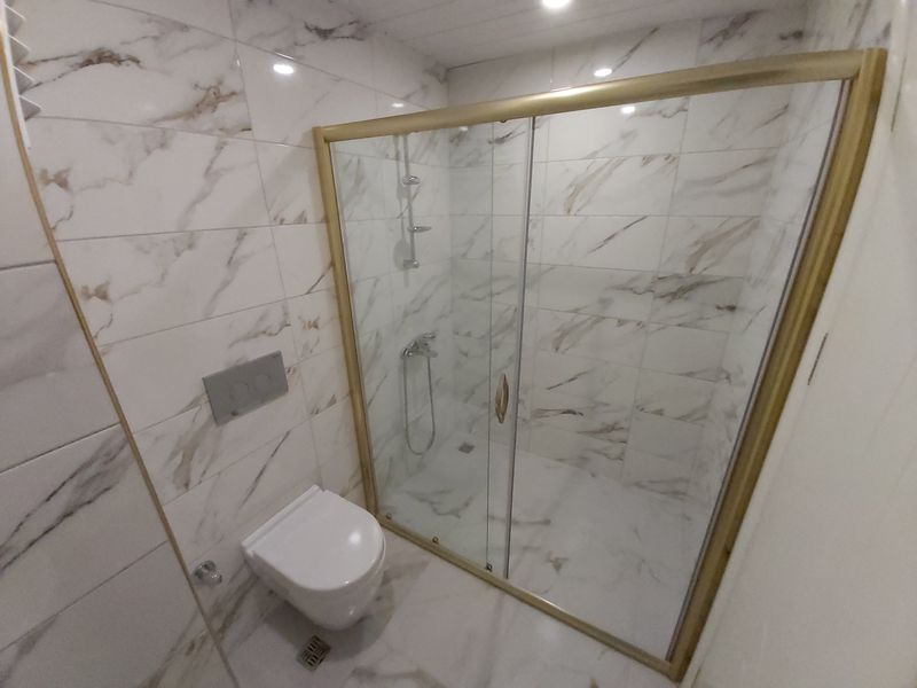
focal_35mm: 12
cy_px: 344
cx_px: 458
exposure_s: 1/25
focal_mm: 1.42
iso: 320
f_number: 2.2
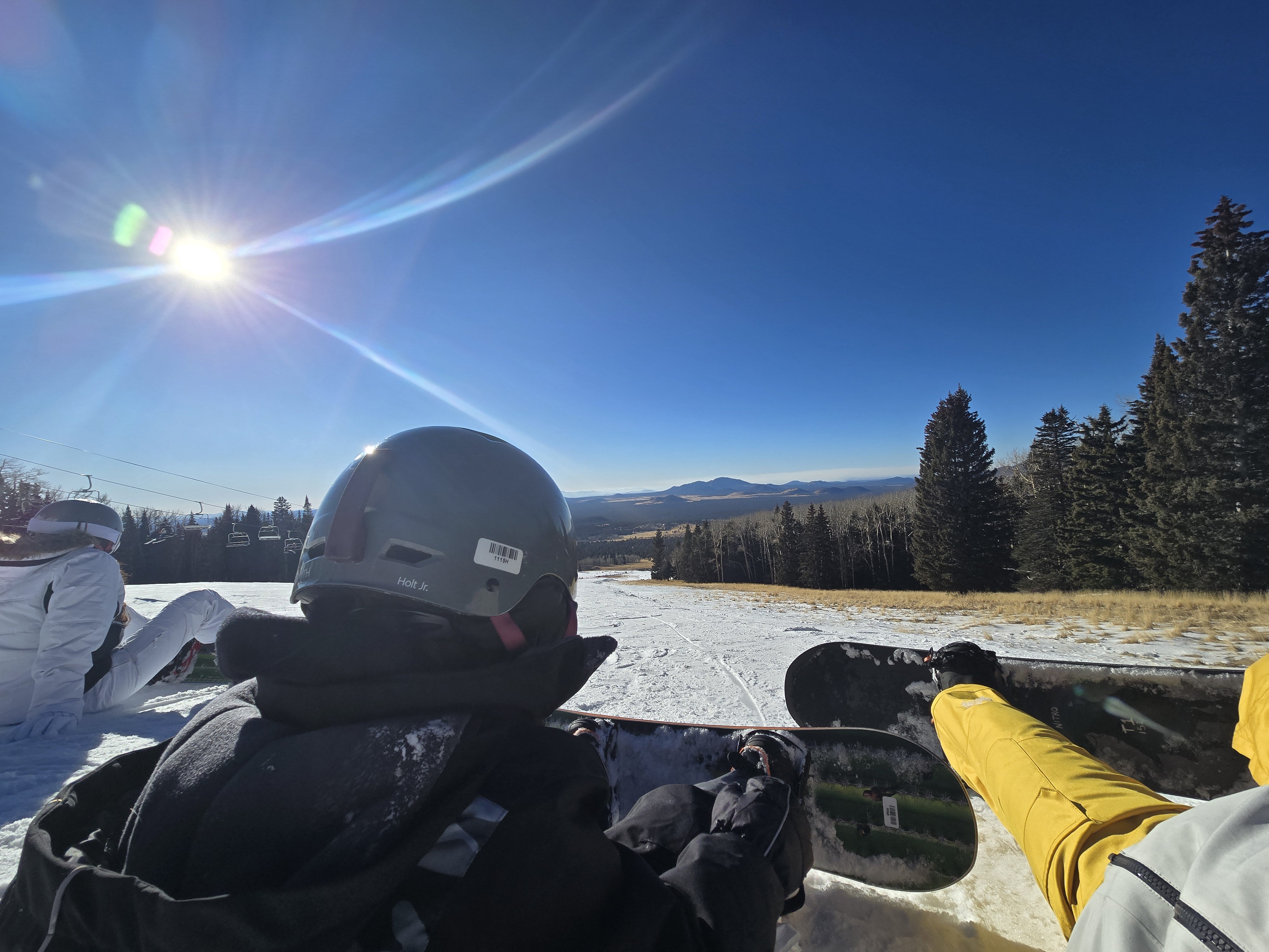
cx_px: 634
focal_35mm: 13
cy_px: 476
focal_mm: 2.2
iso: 50
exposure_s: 1/3768
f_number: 2.2
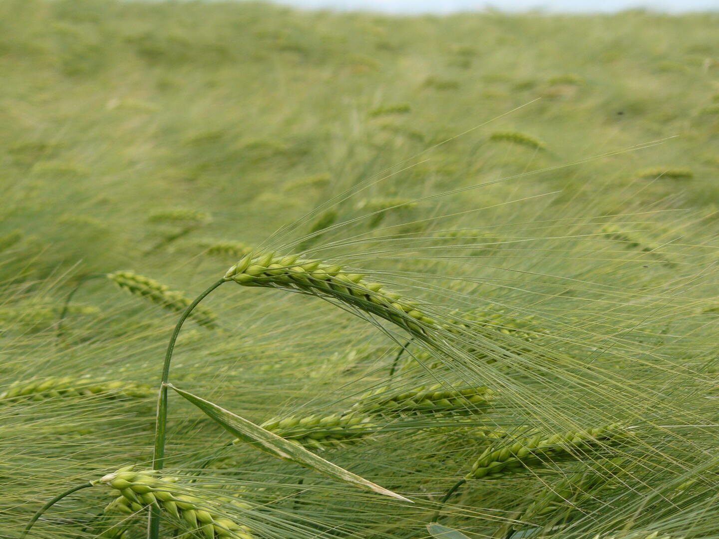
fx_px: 2202
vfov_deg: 14.0
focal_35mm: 106
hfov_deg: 18.5
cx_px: 360
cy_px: 270
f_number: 3.6
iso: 100
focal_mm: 17.7
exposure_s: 1/500
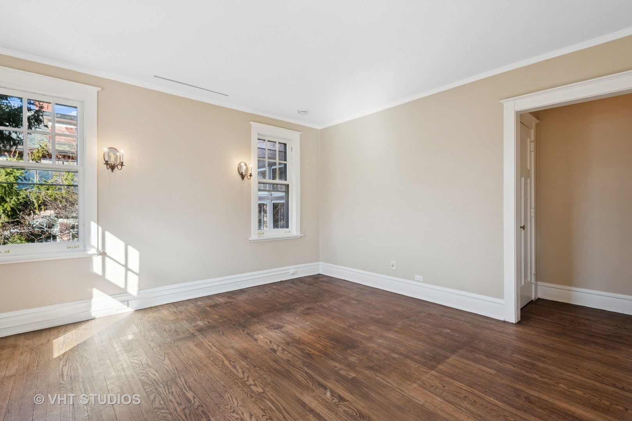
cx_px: 316
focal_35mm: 16
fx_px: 281
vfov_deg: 73.8
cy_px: 210
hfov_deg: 96.7
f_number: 8
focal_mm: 16
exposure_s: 1/60
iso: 400
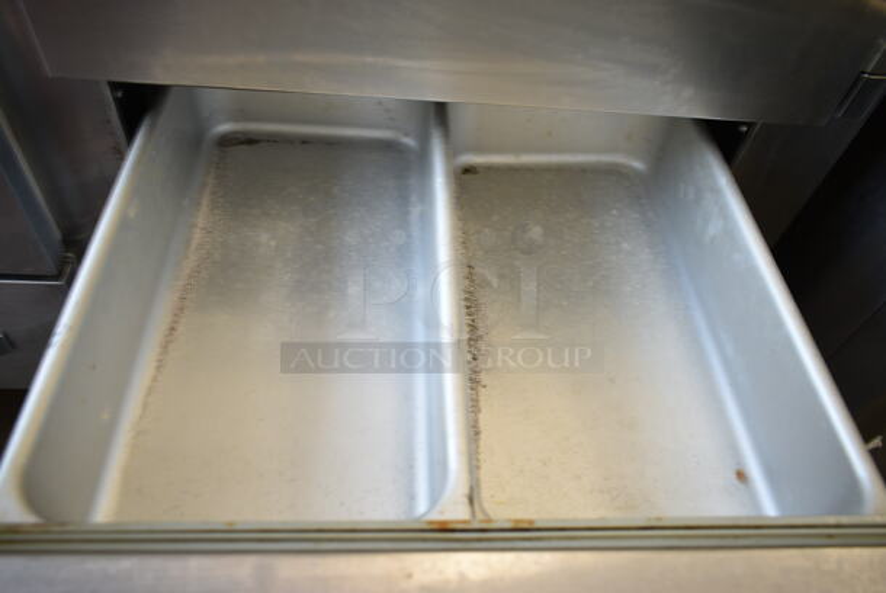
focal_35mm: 27
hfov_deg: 67.3
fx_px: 665
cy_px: 296
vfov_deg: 48.0
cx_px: 443
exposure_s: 1/30
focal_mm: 18
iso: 180
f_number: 3.5
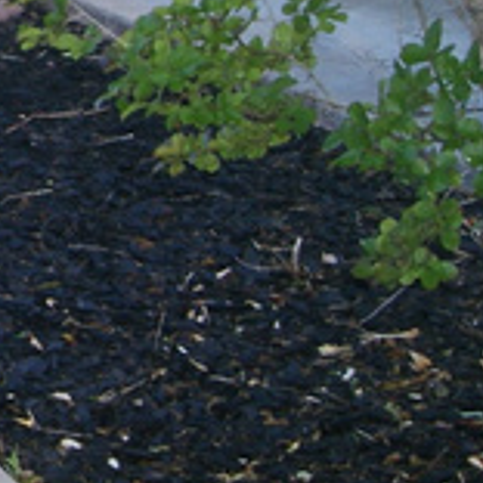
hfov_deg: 9.9
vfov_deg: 11.3
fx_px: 2384
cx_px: -740
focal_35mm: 151
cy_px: -107
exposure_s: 1/80
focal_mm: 18
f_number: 5.6
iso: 400
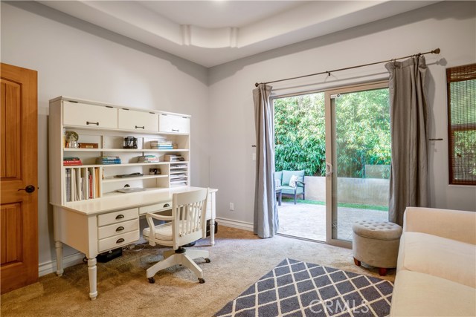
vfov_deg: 67.4
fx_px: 238
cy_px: 158
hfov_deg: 90.0
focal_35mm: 18
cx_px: 238
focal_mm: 18
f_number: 8
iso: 200
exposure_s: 1/25
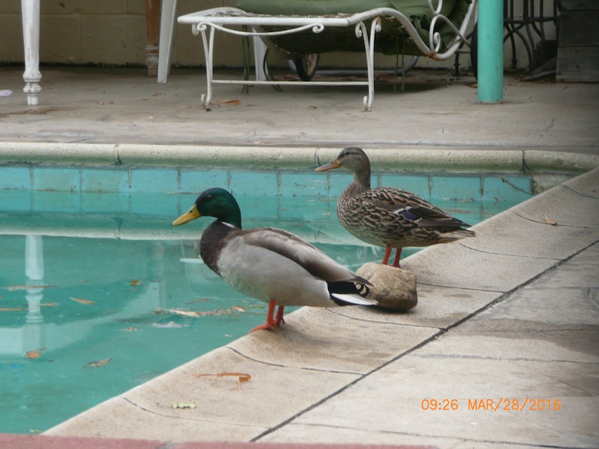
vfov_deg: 6.9
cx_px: 300
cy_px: 224
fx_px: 3703
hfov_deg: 9.2
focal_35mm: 214
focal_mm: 29.2
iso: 100
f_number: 4.8
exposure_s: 1/80
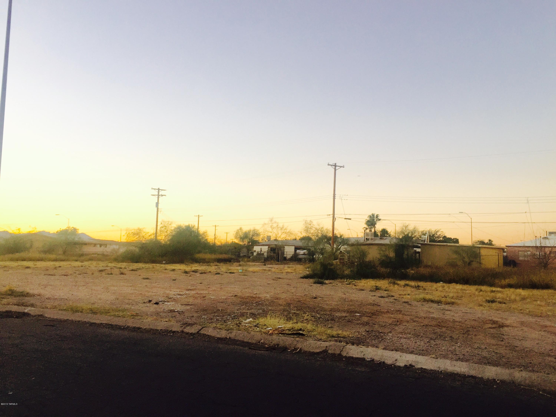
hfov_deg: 61.7
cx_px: 278
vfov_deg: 48.2
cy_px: 208
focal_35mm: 29
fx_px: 466
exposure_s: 1/120
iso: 32
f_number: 2.2
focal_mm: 4.15
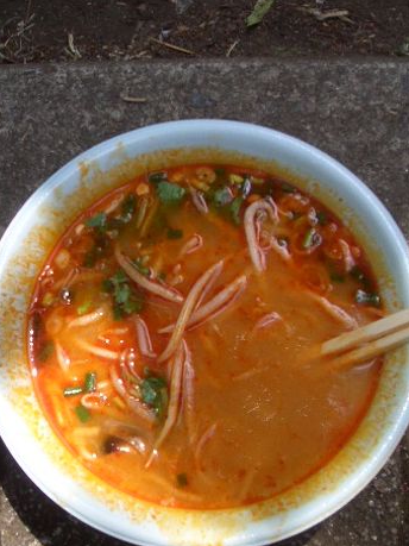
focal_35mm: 51
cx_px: 250
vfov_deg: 37.5
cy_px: 287
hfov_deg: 28.5
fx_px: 804
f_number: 4
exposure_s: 1/200
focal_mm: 4.8
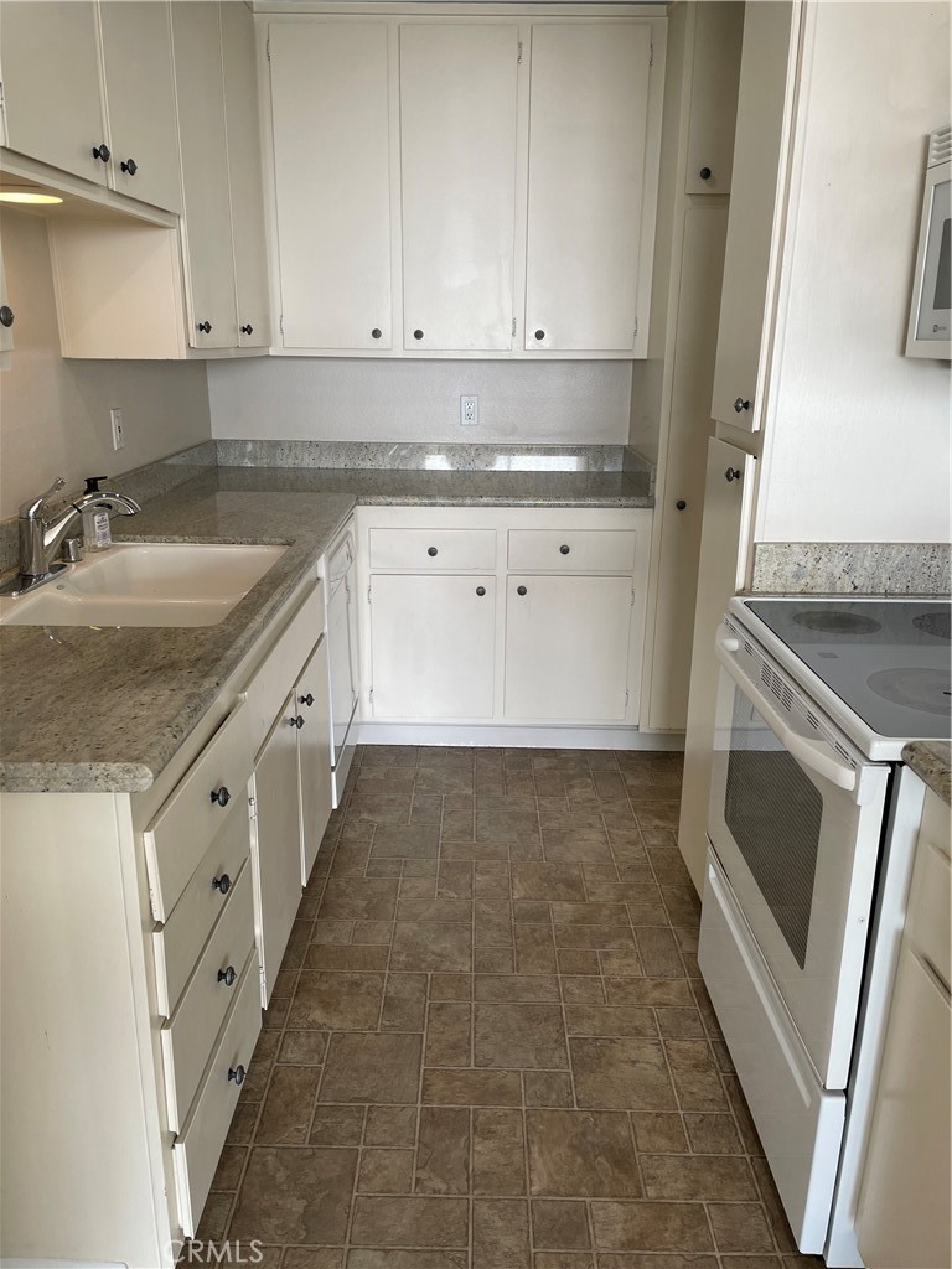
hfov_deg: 53.1
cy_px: 634
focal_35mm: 26
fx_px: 953
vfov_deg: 67.3
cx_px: 476
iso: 32
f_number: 1.6
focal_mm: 4.2
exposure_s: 1/132
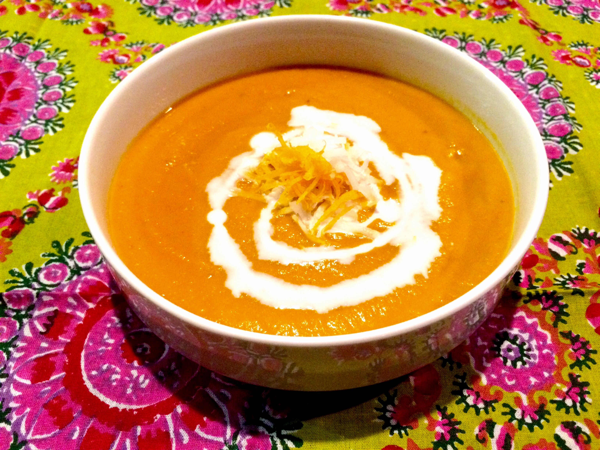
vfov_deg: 48.2
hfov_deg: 61.7
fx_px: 503
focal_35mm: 29
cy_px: 225
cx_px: 300
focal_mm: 4.15
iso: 320
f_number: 2.2
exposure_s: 1/30
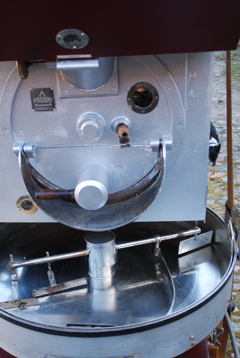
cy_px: 216
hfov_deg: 26.5
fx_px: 508
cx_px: 100
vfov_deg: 38.7
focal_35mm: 51
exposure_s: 1/60
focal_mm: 28
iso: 200
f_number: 4
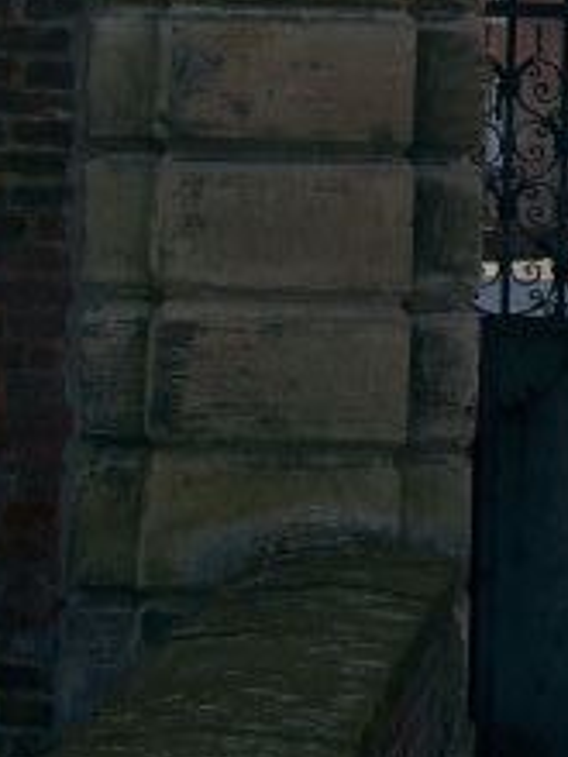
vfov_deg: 12.5
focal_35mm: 153
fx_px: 3347
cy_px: -213
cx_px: 929
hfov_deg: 9.4
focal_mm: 8.82
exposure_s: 1/580
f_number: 4
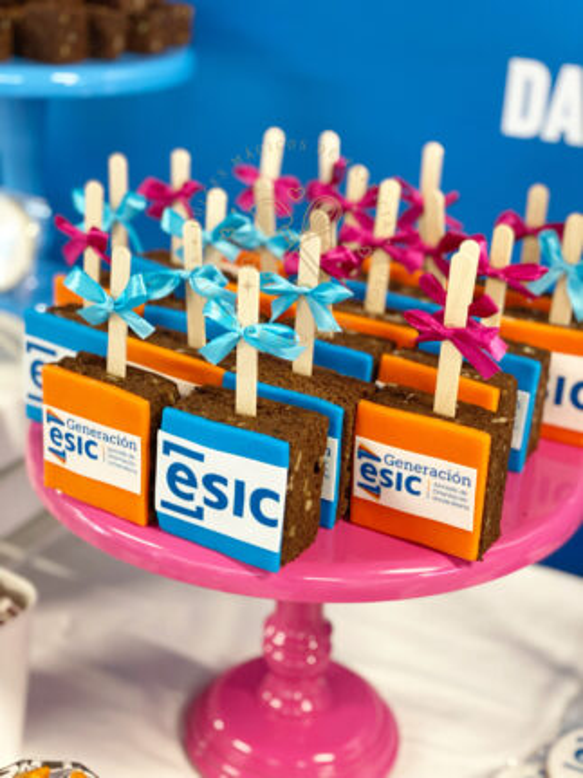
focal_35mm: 52
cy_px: 389
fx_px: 1168
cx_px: 292
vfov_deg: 36.8
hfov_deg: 28.0
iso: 160
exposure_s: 1/33
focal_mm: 6
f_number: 2
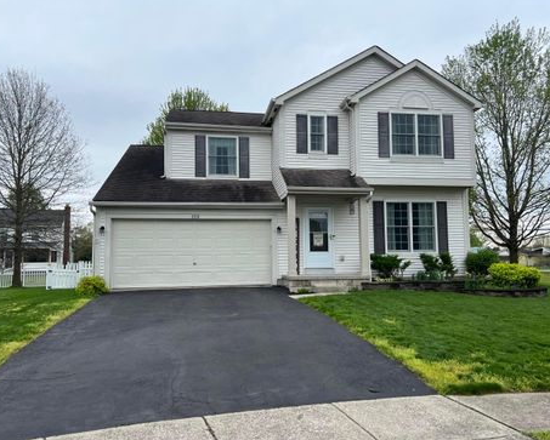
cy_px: 222
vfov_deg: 51.6
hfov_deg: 62.1
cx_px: 291
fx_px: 456
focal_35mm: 28
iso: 50
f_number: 1.5
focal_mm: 5.7
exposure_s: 1/949
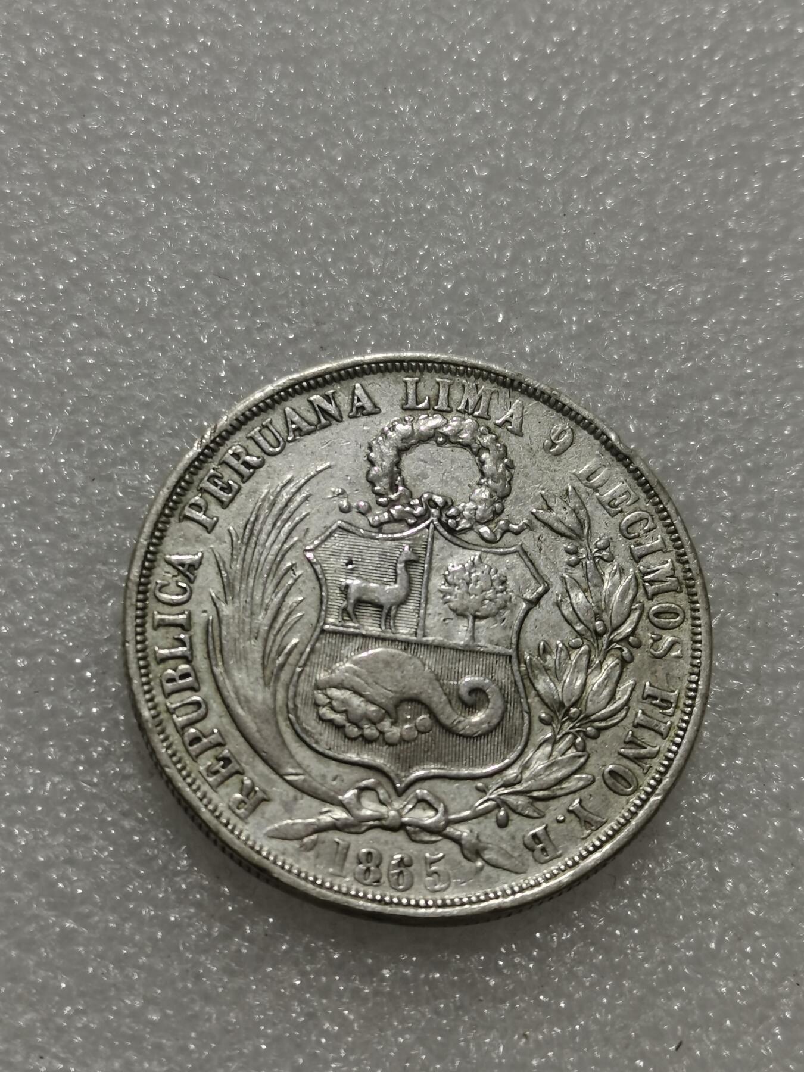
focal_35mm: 61
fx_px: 1889
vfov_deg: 31.7
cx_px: 402
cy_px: 536
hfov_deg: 24.0
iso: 50
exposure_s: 1/148
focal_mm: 5.58
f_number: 1.8
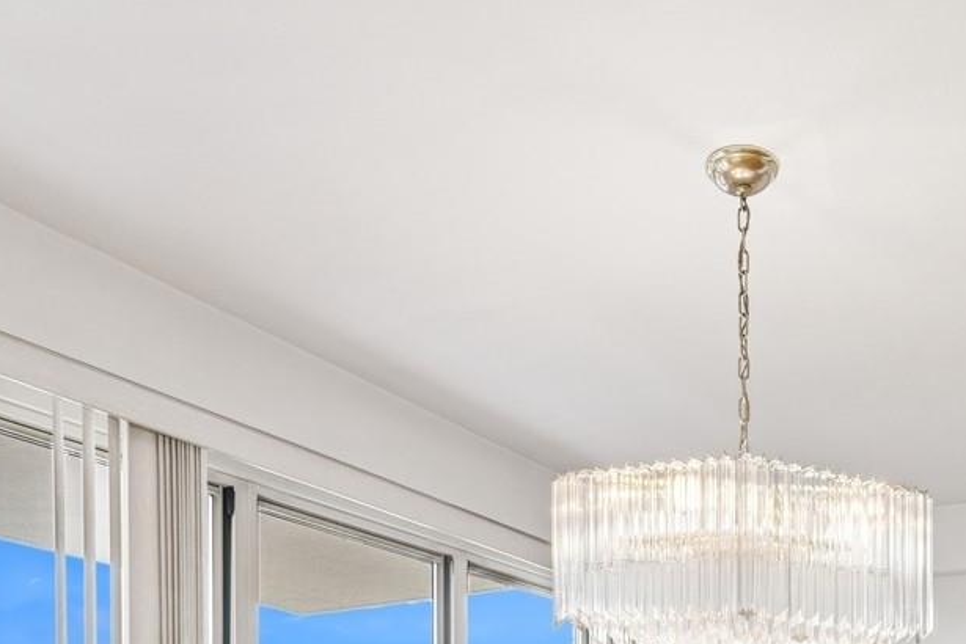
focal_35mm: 39
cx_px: 738
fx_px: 1046
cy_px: 807
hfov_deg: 47.5
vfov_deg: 28.8
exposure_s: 1/100
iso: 640
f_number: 14
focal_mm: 15
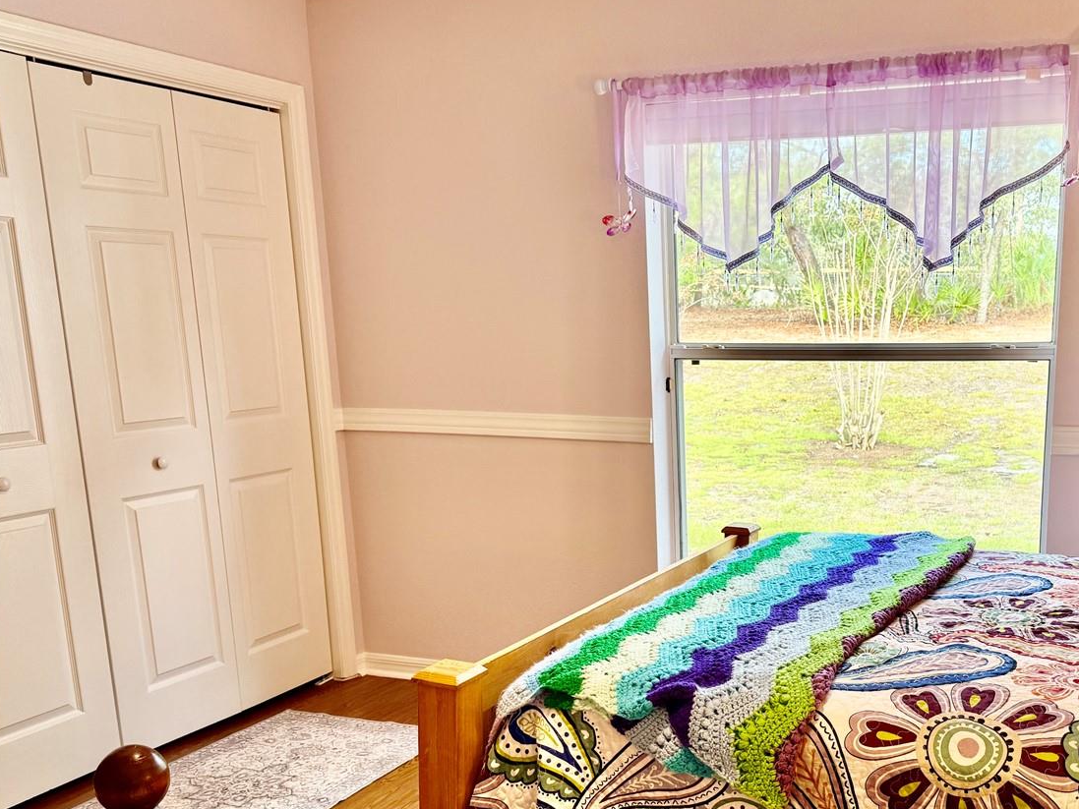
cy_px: 549
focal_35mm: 35
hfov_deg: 50.9
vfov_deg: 40.1
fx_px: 1091
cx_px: 780
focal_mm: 6.76
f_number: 1.78
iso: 80
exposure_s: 1/120
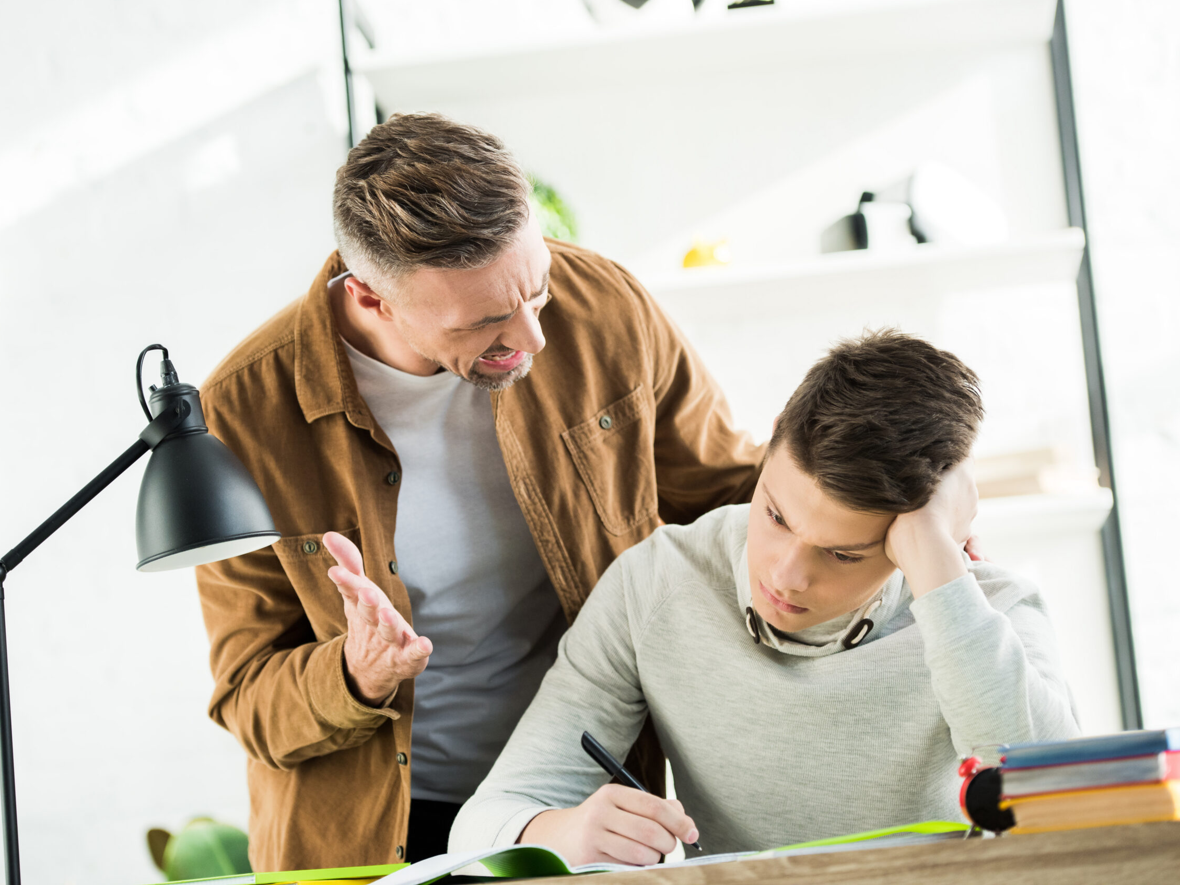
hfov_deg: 18.0
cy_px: 439
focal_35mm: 109
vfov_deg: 13.6
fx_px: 3715
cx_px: 569
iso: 640
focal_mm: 100
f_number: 3.2
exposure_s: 1/500
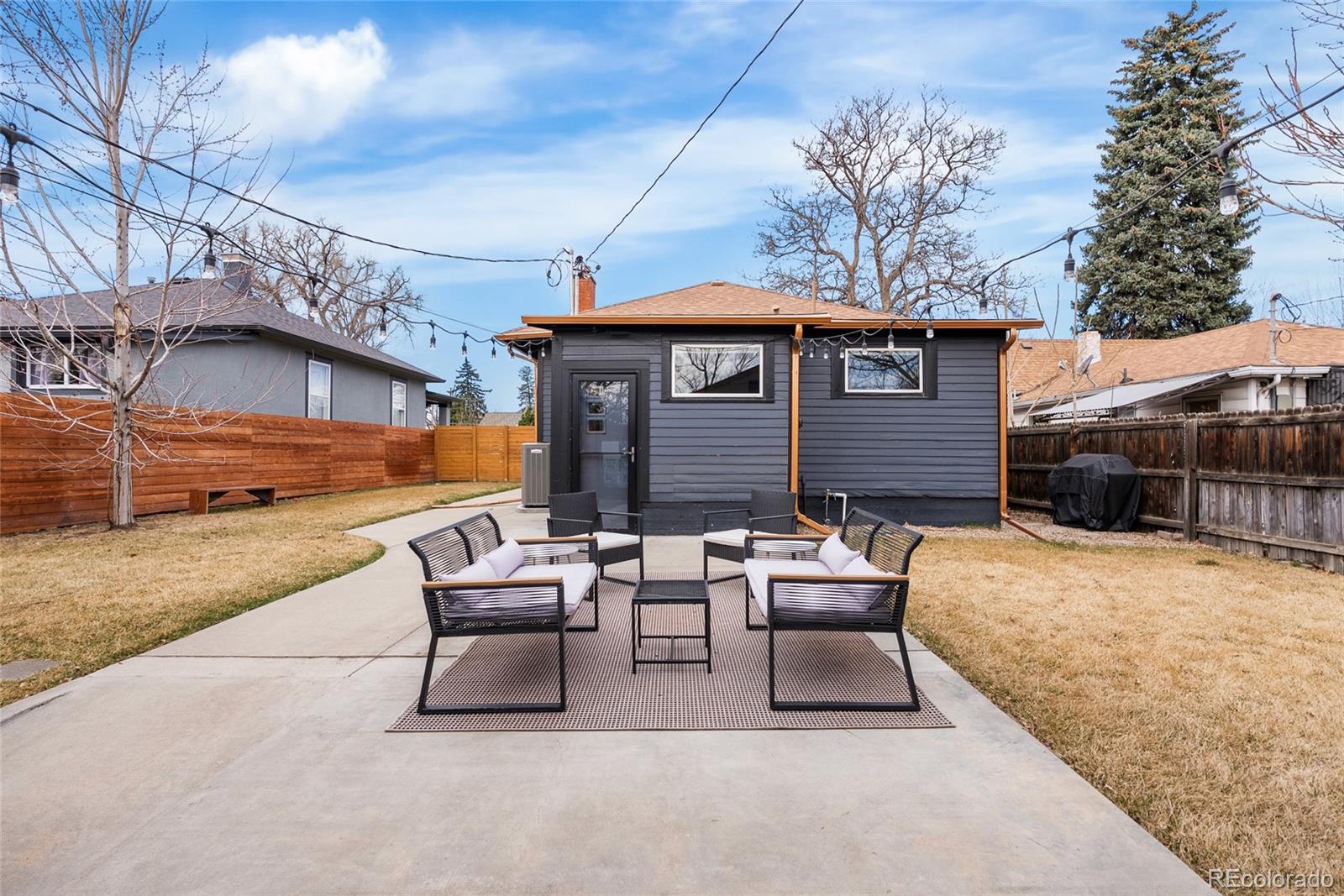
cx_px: 672
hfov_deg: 96.7
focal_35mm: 16
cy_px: 448
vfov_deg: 73.8
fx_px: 597
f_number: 8
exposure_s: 1/80
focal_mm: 16
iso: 200
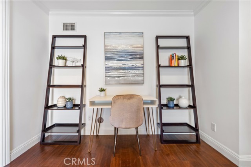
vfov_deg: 77.4
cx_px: 126
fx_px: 105
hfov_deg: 100.4
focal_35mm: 15
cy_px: 84
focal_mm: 10
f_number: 8
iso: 400
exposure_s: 1/3
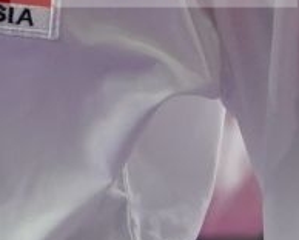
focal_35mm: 2607
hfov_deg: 0.7
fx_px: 23116
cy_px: -132
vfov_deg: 0.6
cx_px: -368
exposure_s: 1/1000
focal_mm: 200
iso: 800
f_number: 2.8
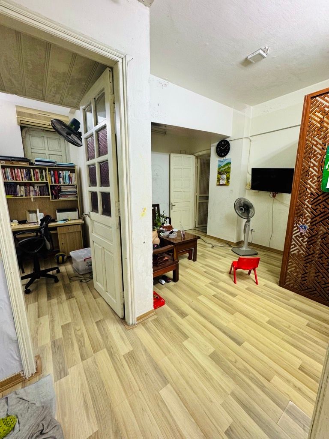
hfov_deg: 85.7
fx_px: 177
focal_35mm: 14
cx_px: 164
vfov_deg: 102.1
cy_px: 220
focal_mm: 2.22
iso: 160
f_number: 2.2
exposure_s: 1/50
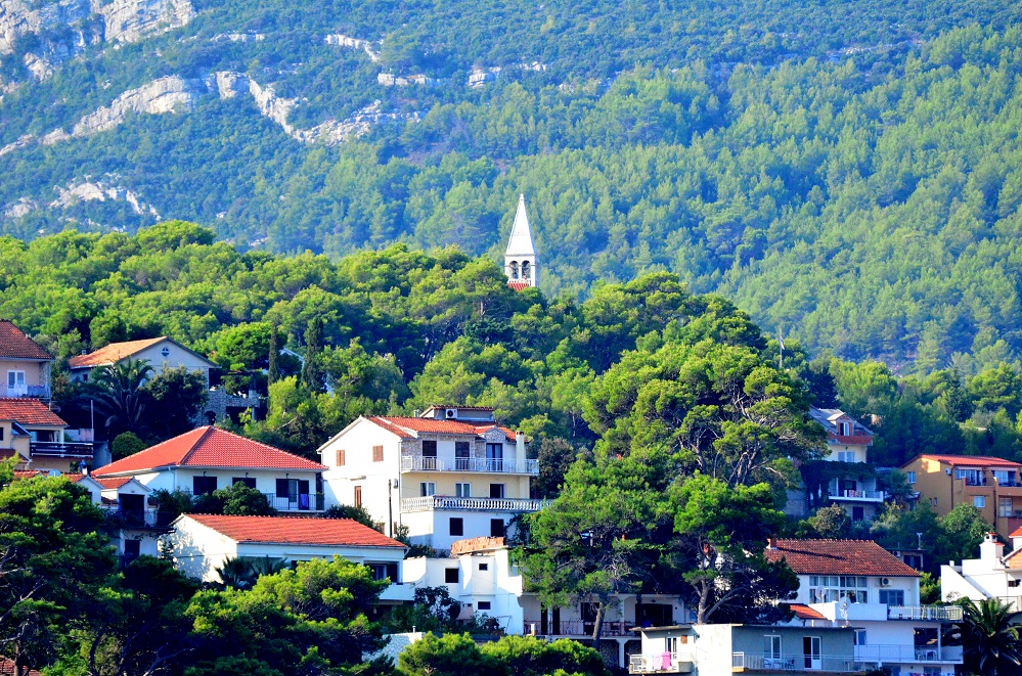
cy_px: 338
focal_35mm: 270
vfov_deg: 5.1
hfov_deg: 7.6
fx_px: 7647
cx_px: 511
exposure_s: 1/8000
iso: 4000
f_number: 5
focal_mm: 180
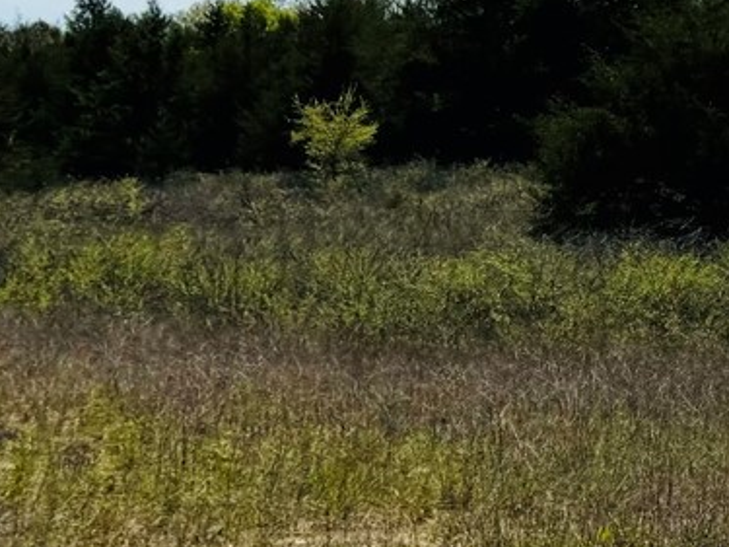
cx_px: 1542
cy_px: -78
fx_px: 2590
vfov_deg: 11.8
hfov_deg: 13.3
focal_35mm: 123
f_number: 1.78
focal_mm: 6.86
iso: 80
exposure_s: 1/10417
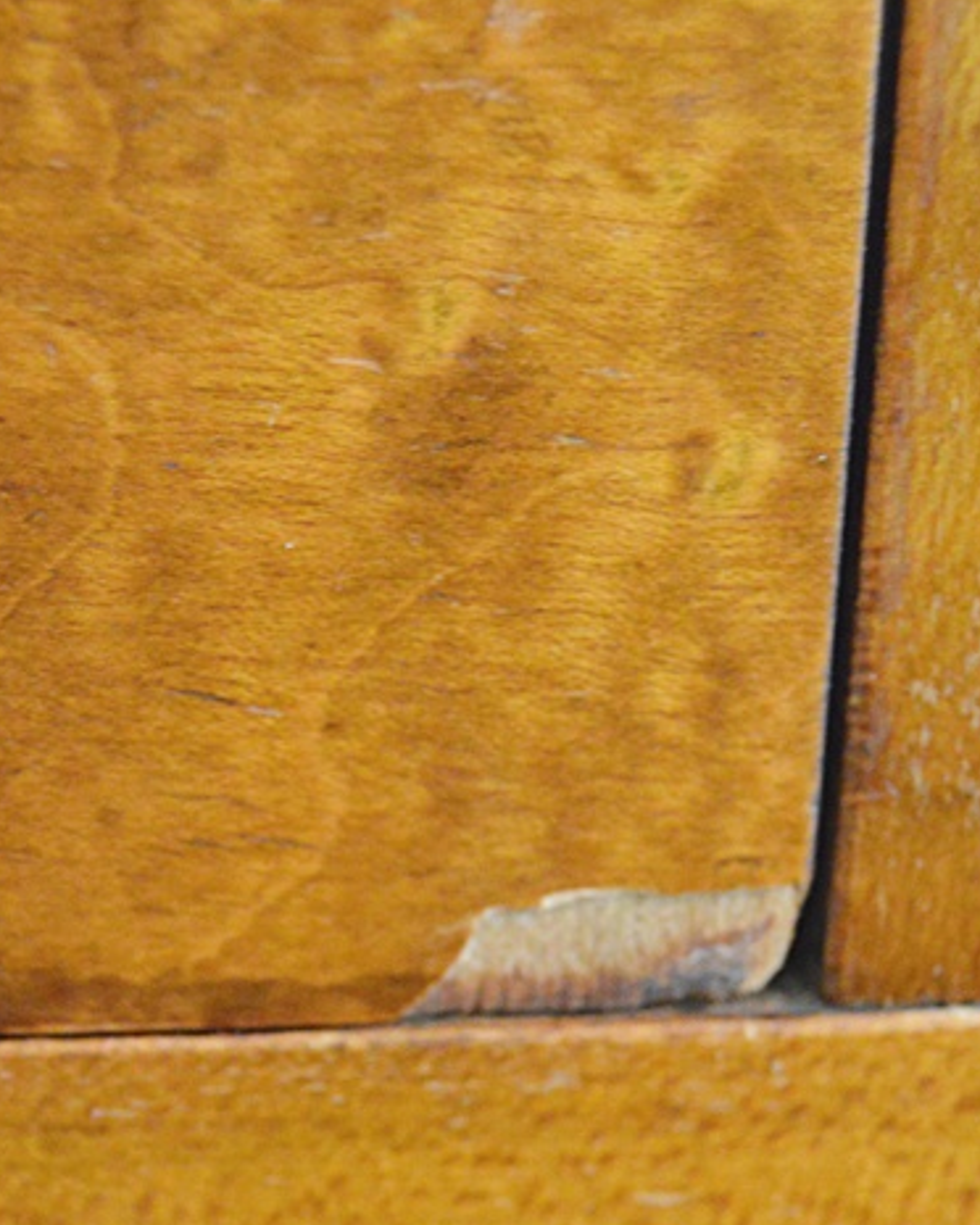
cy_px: 765
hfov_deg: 12.1
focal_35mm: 127
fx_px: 4604
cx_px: 269
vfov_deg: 15.1
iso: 3200
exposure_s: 1/20
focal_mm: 42
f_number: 5
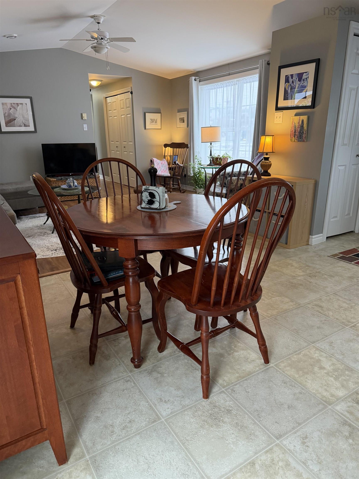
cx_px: 180
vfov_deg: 71.6
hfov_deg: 56.8
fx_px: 332
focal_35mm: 24
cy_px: 240
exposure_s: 1/120
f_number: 1.78
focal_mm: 6.76
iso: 400
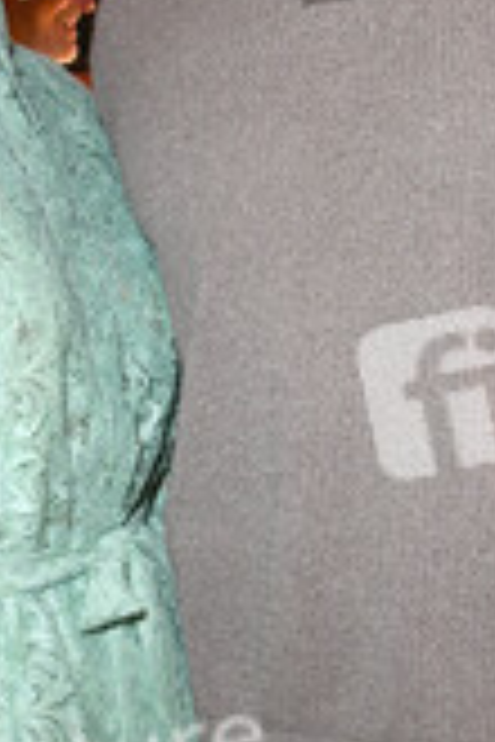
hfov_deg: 20.0
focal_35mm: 68
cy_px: 148
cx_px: 180
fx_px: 1402
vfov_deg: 29.0
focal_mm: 28
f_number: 5.6
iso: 1600
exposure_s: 1/125
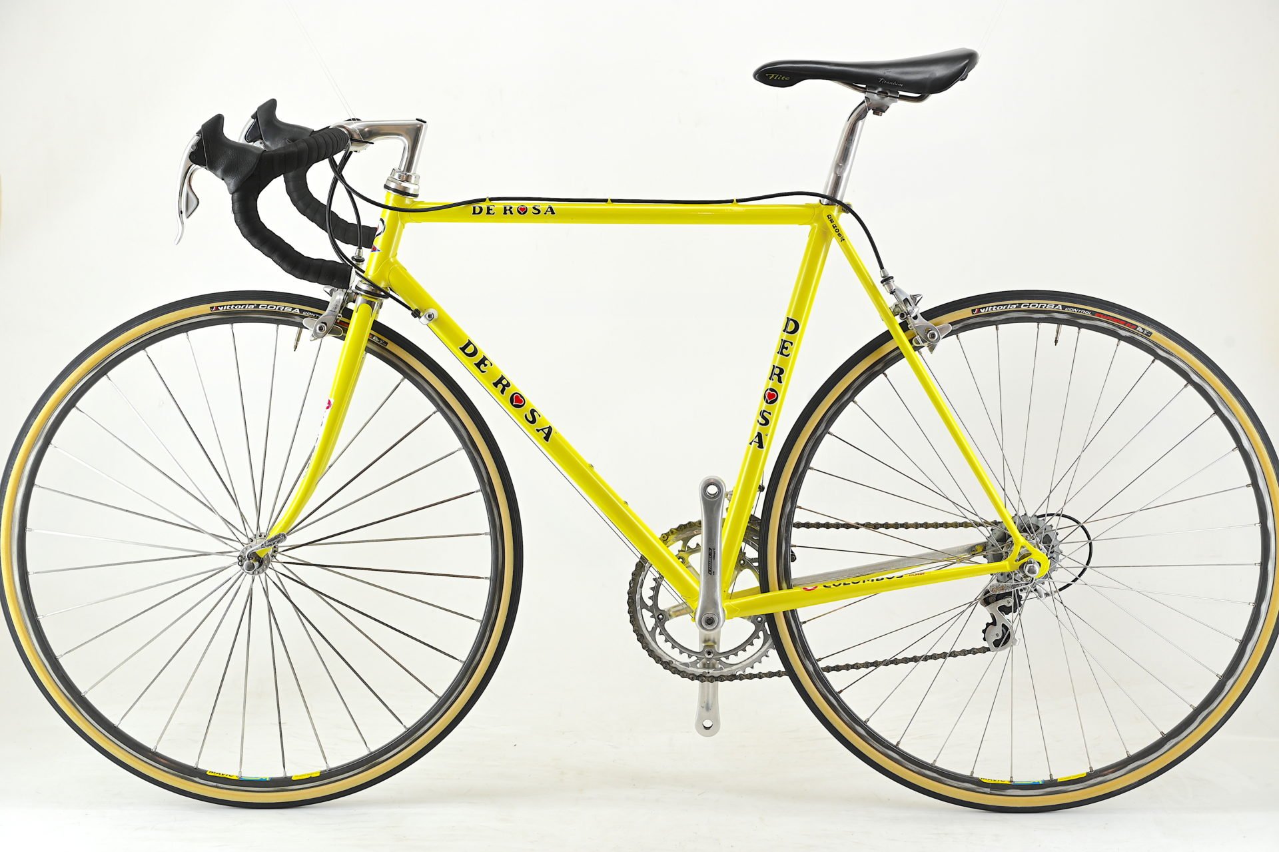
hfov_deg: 28.9
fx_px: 2486
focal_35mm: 70
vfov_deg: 19.4
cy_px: 426
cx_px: 640
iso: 200
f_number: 8
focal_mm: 70
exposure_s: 1/30
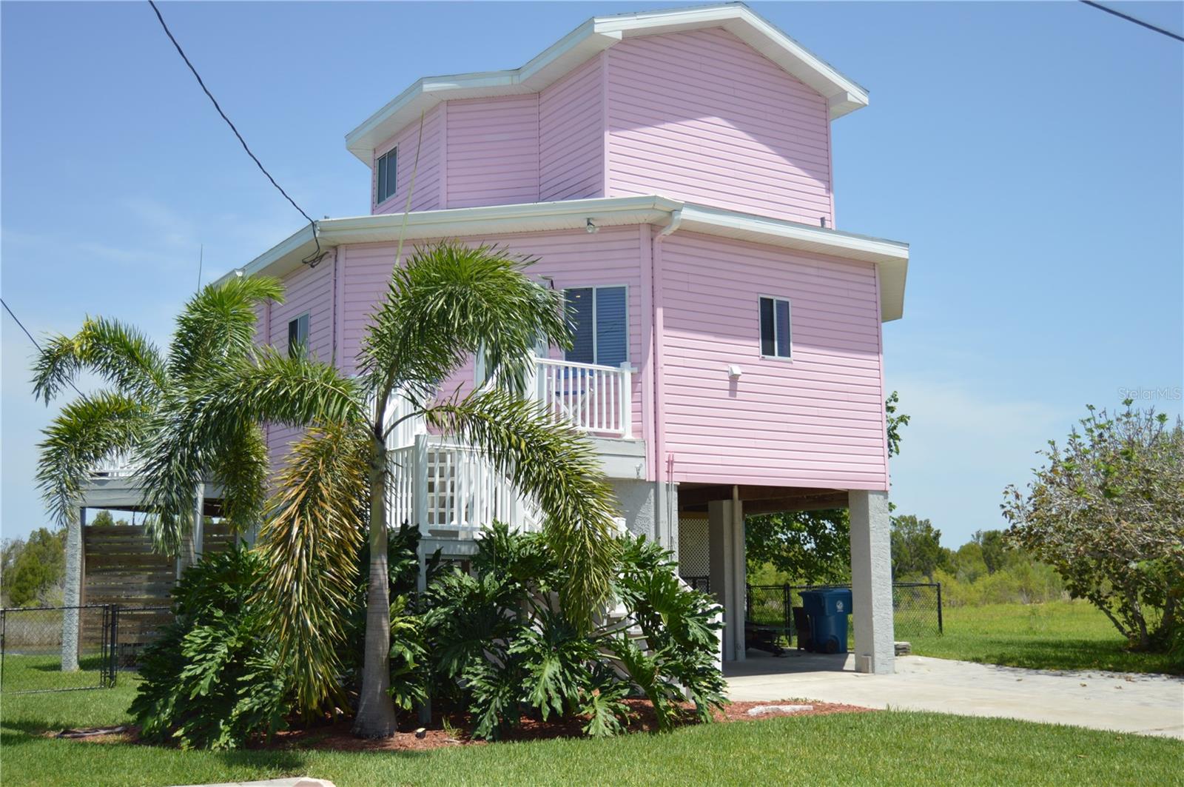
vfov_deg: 34.1
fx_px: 1281
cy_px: 394
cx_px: 592
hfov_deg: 49.6
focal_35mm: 39
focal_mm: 26
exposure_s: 1/800
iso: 100
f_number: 4
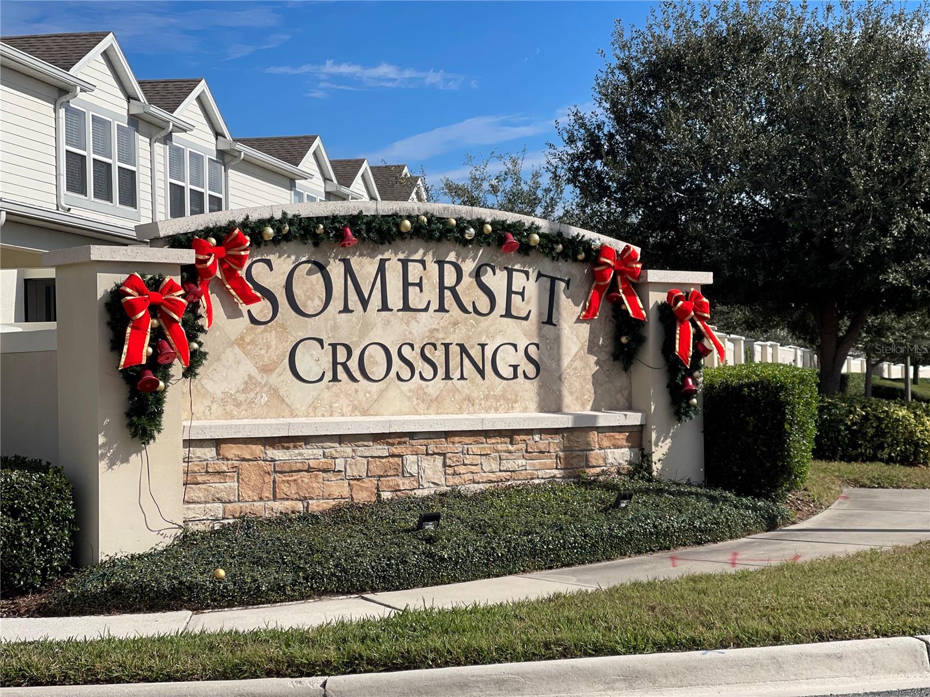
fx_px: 1719
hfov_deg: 30.3
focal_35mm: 64
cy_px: 348
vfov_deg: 22.9
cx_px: 465
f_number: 2.2
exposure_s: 1/2481
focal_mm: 7.5
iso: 32
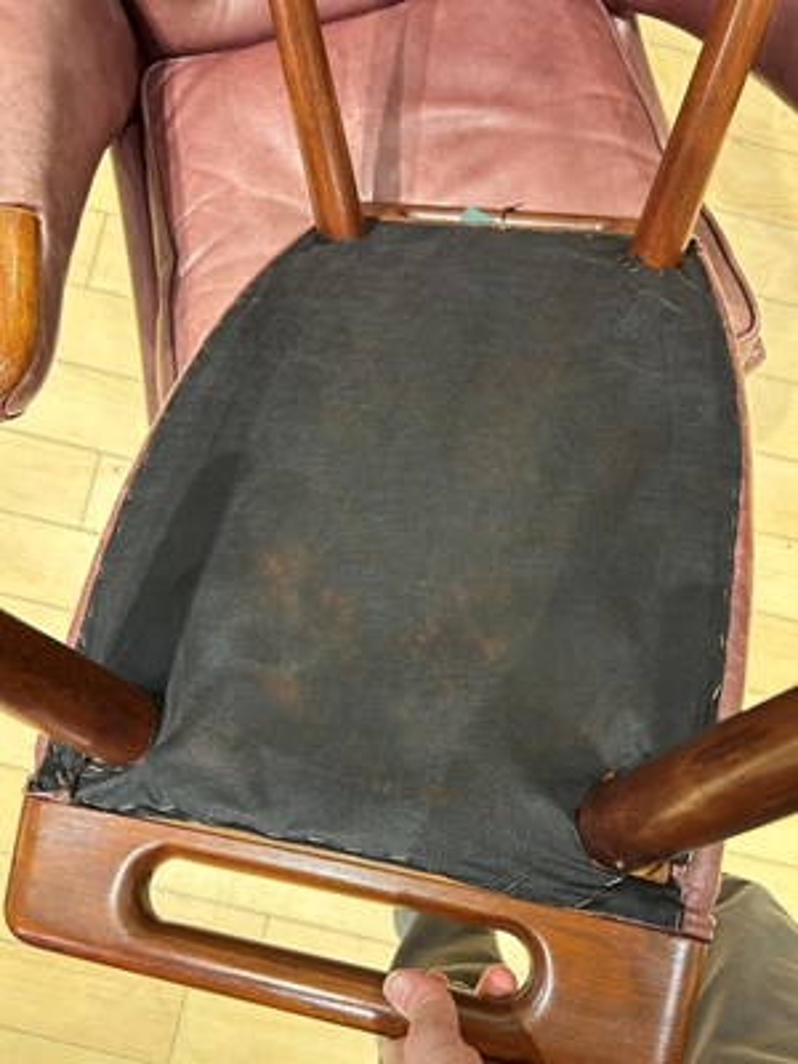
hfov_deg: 53.1
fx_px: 799
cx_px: 399
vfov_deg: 67.3
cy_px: 532
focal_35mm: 26
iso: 200
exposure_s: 1/60
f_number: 1.5
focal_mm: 5.7
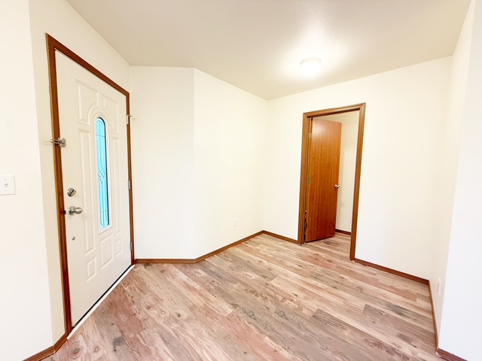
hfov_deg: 102.1
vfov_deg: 85.7
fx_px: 195
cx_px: 241
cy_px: 180
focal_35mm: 14
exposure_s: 1/60
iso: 200
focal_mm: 2.22
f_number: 2.2
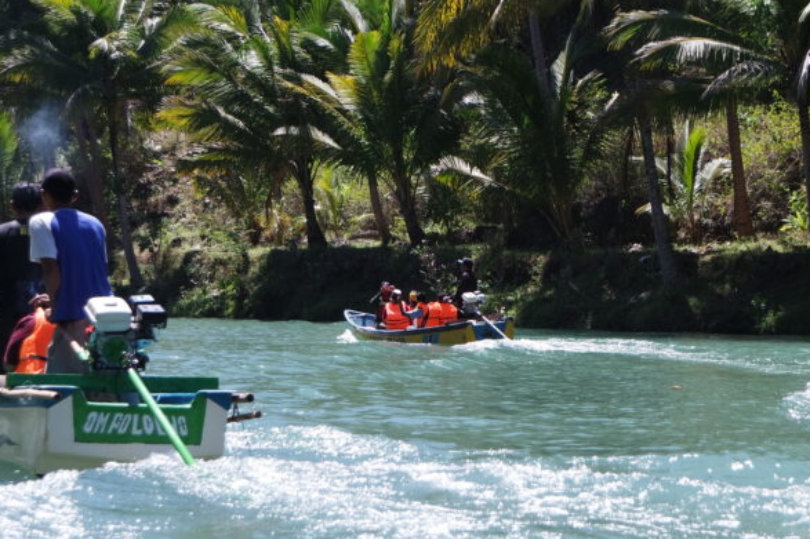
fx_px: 2159
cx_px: 487
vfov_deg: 14.2
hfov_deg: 21.2
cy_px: 264
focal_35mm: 96
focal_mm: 36
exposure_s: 1/500
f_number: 5.6
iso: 200
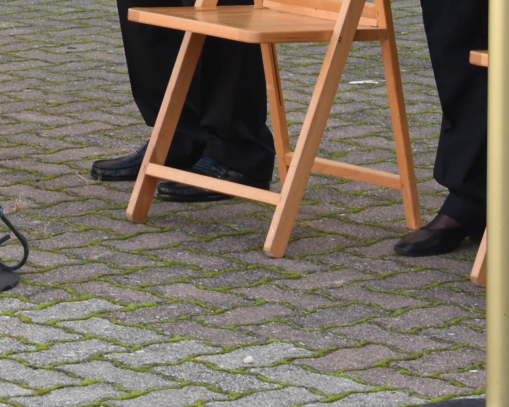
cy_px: -230
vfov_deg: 6.6
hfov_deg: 8.2
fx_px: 3498
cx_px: -110
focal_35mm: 232
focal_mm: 35
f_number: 6.3
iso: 400
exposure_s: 1/250
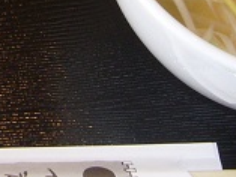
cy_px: -162
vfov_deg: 8.3
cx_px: -51
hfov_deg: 11.3
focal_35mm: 171
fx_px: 1167
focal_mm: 5.8
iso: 100
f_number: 2.8
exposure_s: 1/60
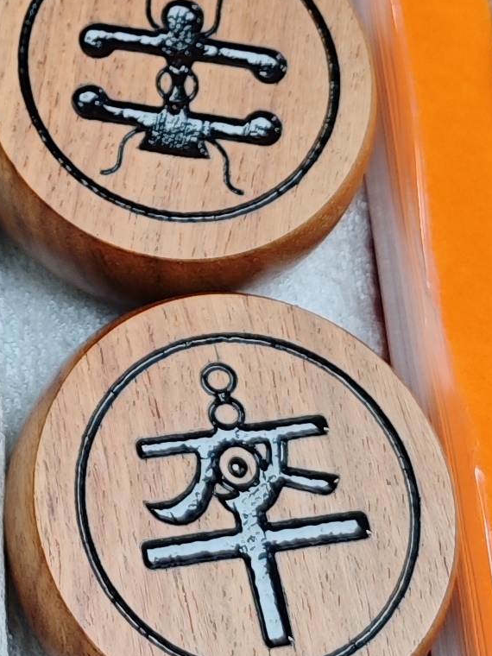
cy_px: -87
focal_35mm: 124
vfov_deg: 15.4
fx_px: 2350
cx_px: -161
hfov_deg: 11.6
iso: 64
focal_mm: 6.55
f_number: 1.6
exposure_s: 1/100
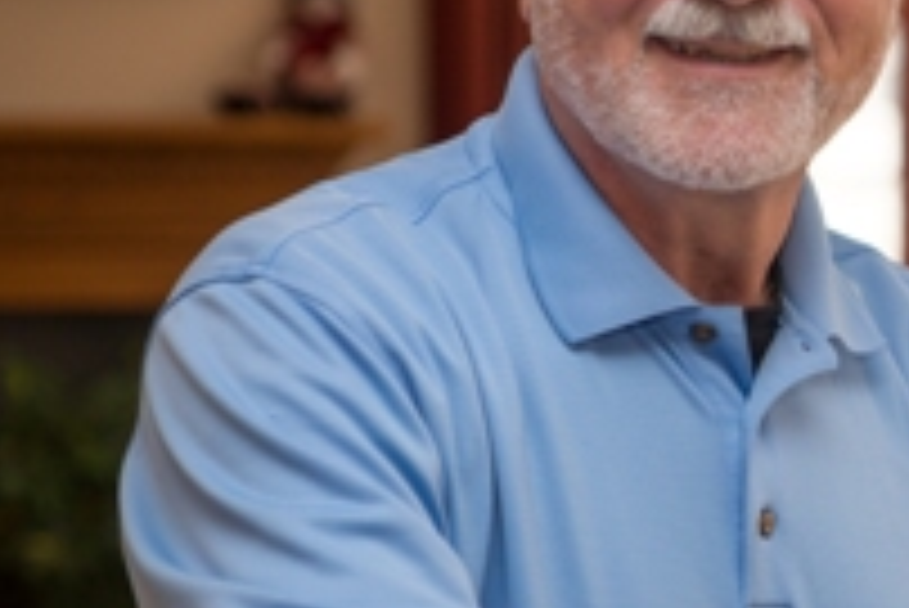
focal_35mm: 156
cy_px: 392
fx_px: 3942
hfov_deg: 12.9
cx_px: 1055
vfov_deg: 8.8
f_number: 2.8
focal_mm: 60
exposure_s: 1/60
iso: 160
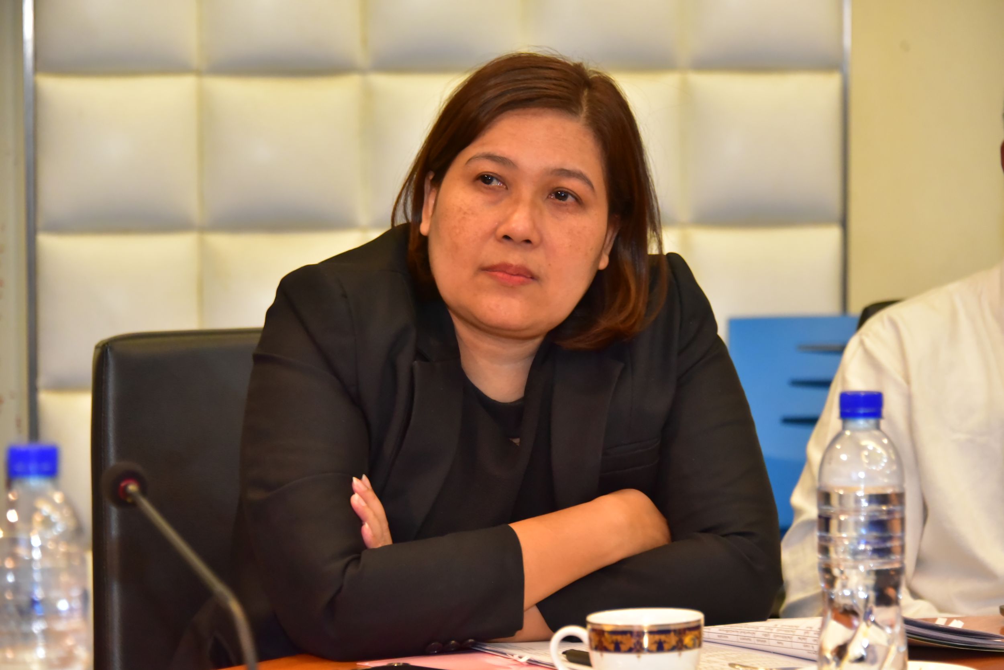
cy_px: 335
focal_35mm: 135
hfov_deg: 15.2
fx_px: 3766
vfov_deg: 10.2
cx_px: 502
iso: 6400
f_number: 5.6
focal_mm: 135
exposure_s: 1/100
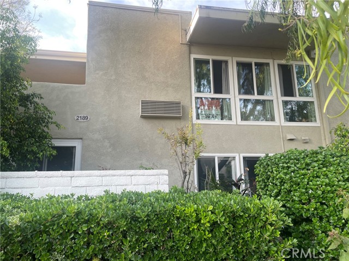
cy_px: 130
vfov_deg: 53.1
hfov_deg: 67.3
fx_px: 262
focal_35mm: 26
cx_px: 174
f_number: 1.6
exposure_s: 1/136
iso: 32
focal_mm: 4.2
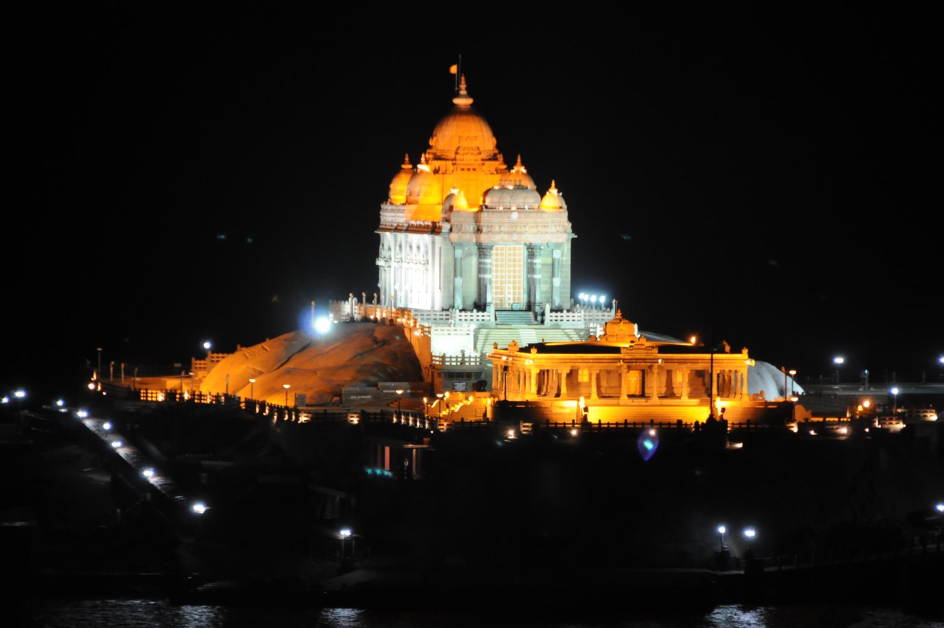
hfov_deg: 6.9
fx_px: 7858
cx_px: 472
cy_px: 314
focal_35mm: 300
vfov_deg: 4.6
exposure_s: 1/2.5
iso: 800
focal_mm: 200
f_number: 5.6
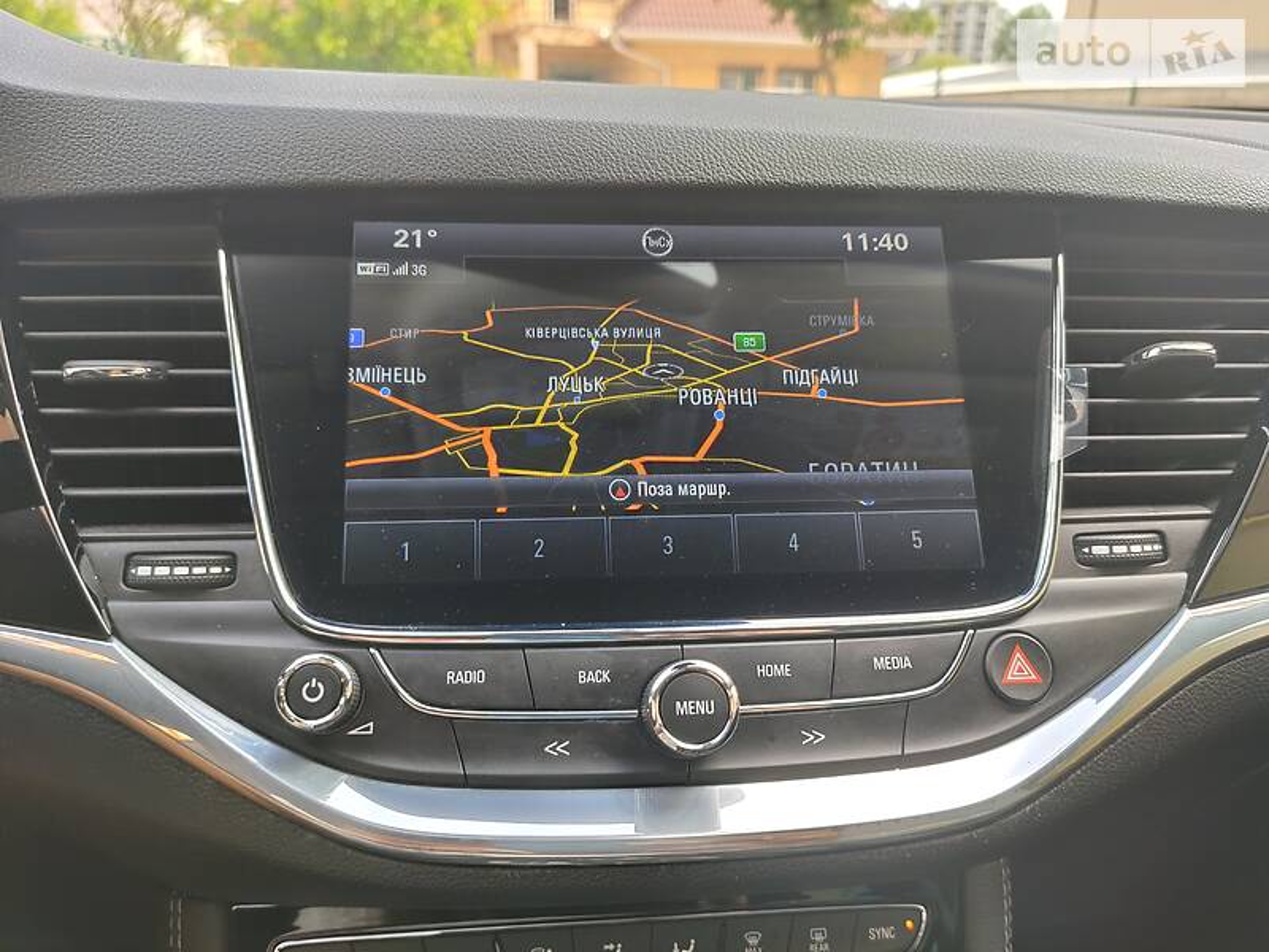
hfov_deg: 67.3
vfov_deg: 53.1
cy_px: 476
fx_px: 953
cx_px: 634
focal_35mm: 26
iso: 119
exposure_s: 1/50
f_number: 1.8
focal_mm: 4.8
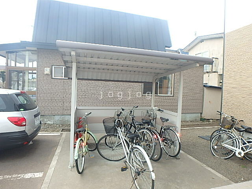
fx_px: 153
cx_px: 126
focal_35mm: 21
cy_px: 94
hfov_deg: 79.0
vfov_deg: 63.4
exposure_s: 1/80
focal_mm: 3.7
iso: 125
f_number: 3.5
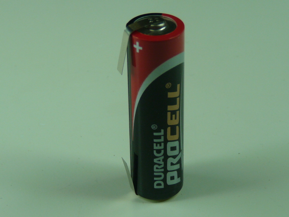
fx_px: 877
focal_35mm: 105
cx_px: 144
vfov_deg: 14.1
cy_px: 108
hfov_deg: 18.7
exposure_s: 1/100
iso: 100
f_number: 3.2
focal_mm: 10.4
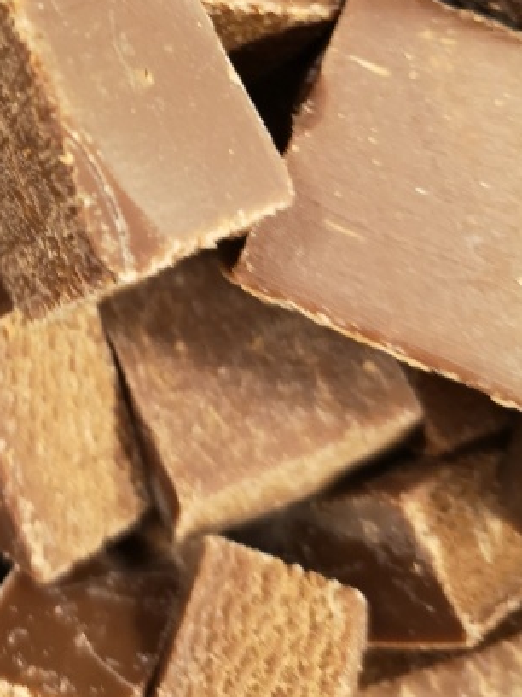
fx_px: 1066
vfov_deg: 33.8
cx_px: 17
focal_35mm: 53
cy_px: 44
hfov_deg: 26.3
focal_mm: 3.95
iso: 500
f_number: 1.8
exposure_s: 1/25
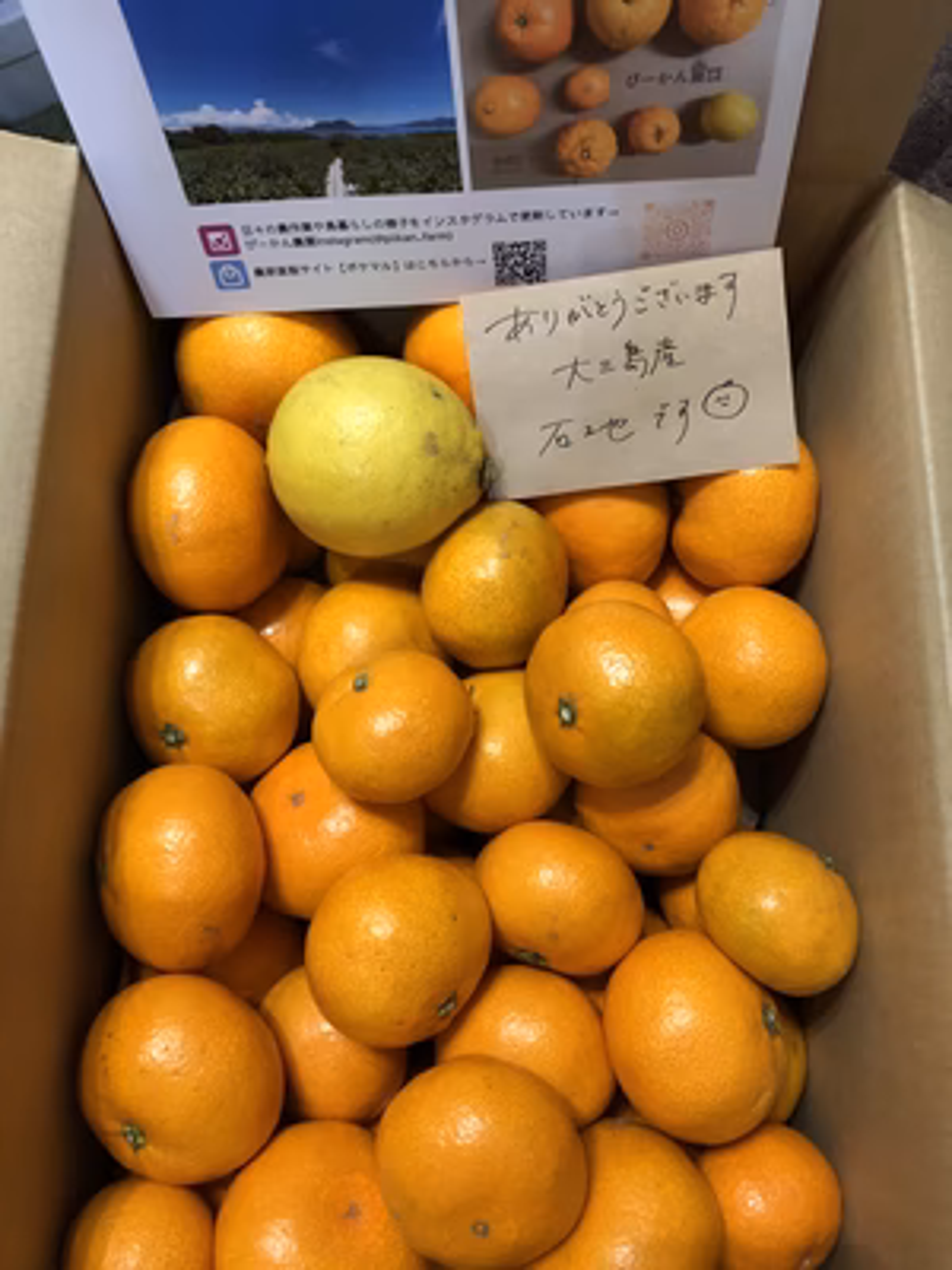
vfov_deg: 63.4
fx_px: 1027
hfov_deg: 49.7
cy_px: 635
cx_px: 476
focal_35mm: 28
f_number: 1.8
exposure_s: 1/13
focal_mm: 3.99
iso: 100
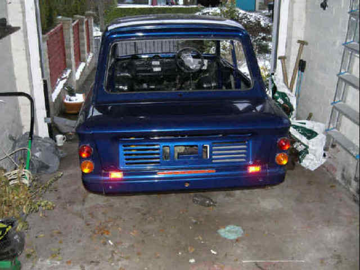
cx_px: 180
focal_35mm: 38
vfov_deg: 37.7
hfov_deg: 49.0
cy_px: 135
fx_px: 395
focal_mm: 7.9
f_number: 2.8
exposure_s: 1/60
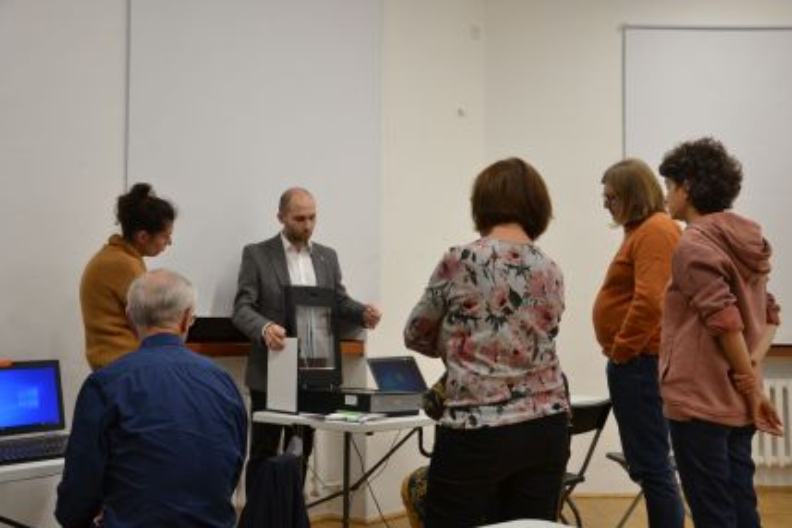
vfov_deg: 33.4
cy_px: 269
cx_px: 391
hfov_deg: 48.5
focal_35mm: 40
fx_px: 880
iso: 400
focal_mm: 26
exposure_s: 1/30
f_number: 4
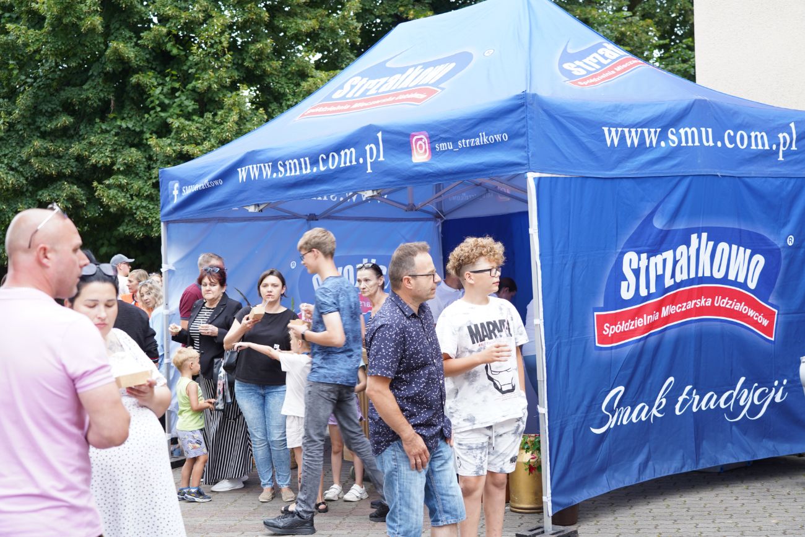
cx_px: 402
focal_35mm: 51
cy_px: 268
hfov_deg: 38.9
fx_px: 1140
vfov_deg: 26.5
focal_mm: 51
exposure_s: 1/100
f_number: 4
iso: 160
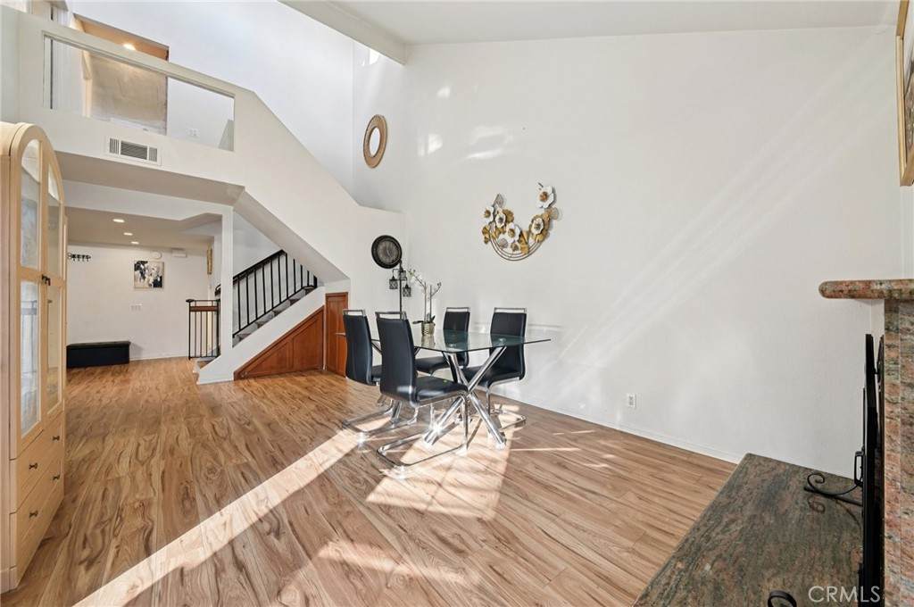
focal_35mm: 13
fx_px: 330
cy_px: 304
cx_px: 457
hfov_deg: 108.4
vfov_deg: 85.3
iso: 250
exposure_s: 1/5
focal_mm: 13
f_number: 8
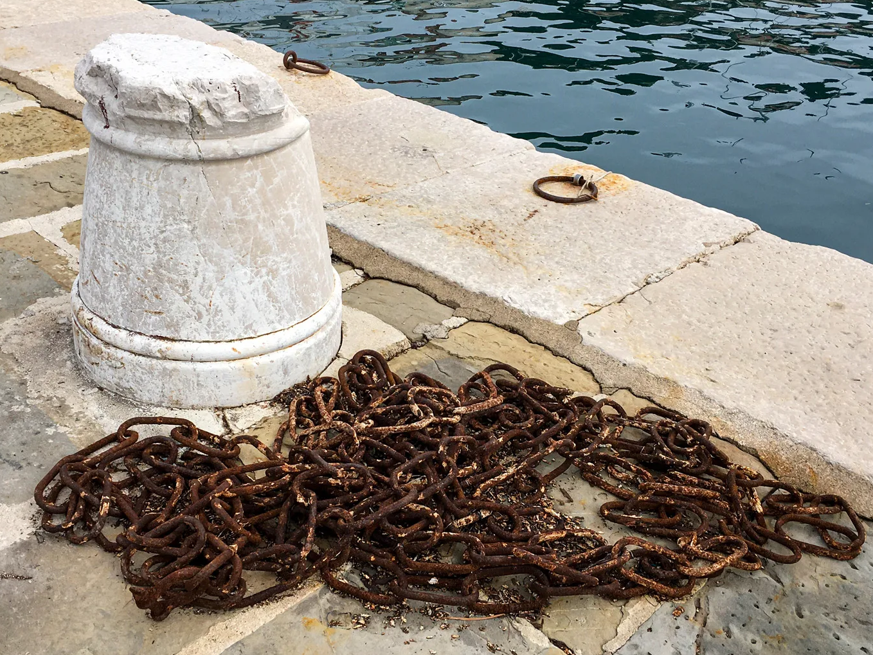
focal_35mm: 41
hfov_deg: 45.8
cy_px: 302
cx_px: 424
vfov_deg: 35.1
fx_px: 1034
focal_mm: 4.15
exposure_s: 1/1400
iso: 25
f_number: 2.2
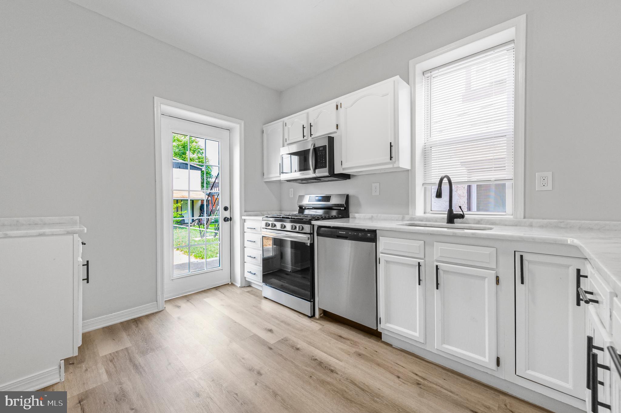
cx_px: 310
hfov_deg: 104.3
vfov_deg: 81.1
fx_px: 241
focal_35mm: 14
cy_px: 206
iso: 1600
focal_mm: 14
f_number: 8
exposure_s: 1/250
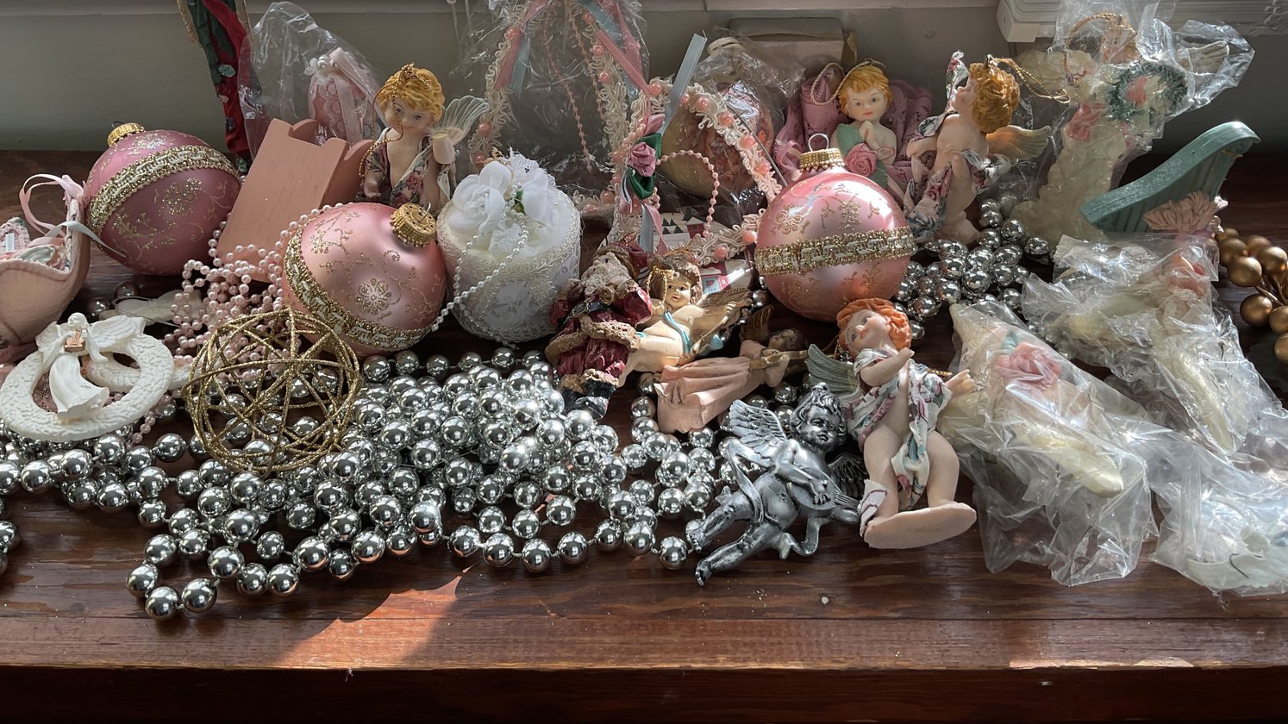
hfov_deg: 61.0
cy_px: 251
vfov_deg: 36.4
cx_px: 637
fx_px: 1093
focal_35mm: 32
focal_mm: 3
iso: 25
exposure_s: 1/120
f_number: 1.8
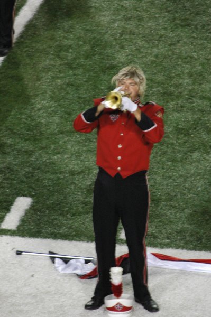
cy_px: 158
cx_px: 106
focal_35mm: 600
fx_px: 5284
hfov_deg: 2.3
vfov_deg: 3.4
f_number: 5.6
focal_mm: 400
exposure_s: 1/60
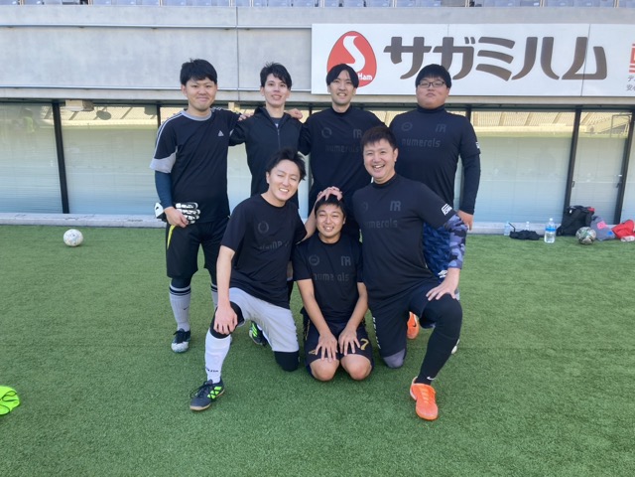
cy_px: 238
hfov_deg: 63.4
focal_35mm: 28
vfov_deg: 49.7
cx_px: 318
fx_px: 514
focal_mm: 3.99
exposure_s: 1/121
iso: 25
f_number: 1.8
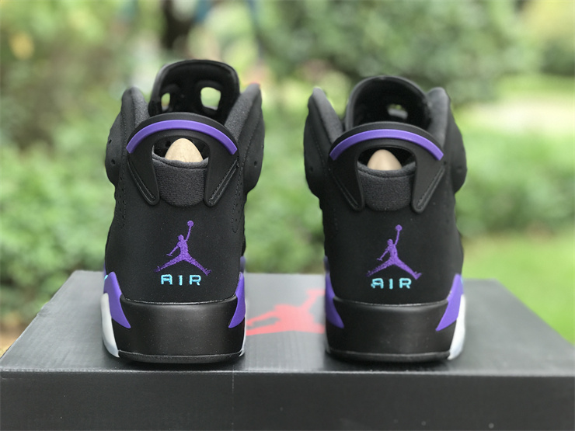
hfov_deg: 33.8
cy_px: 216
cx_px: 288
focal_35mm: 57
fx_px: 947
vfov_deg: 25.7
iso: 50
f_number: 2.8
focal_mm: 6.6
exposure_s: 1/50
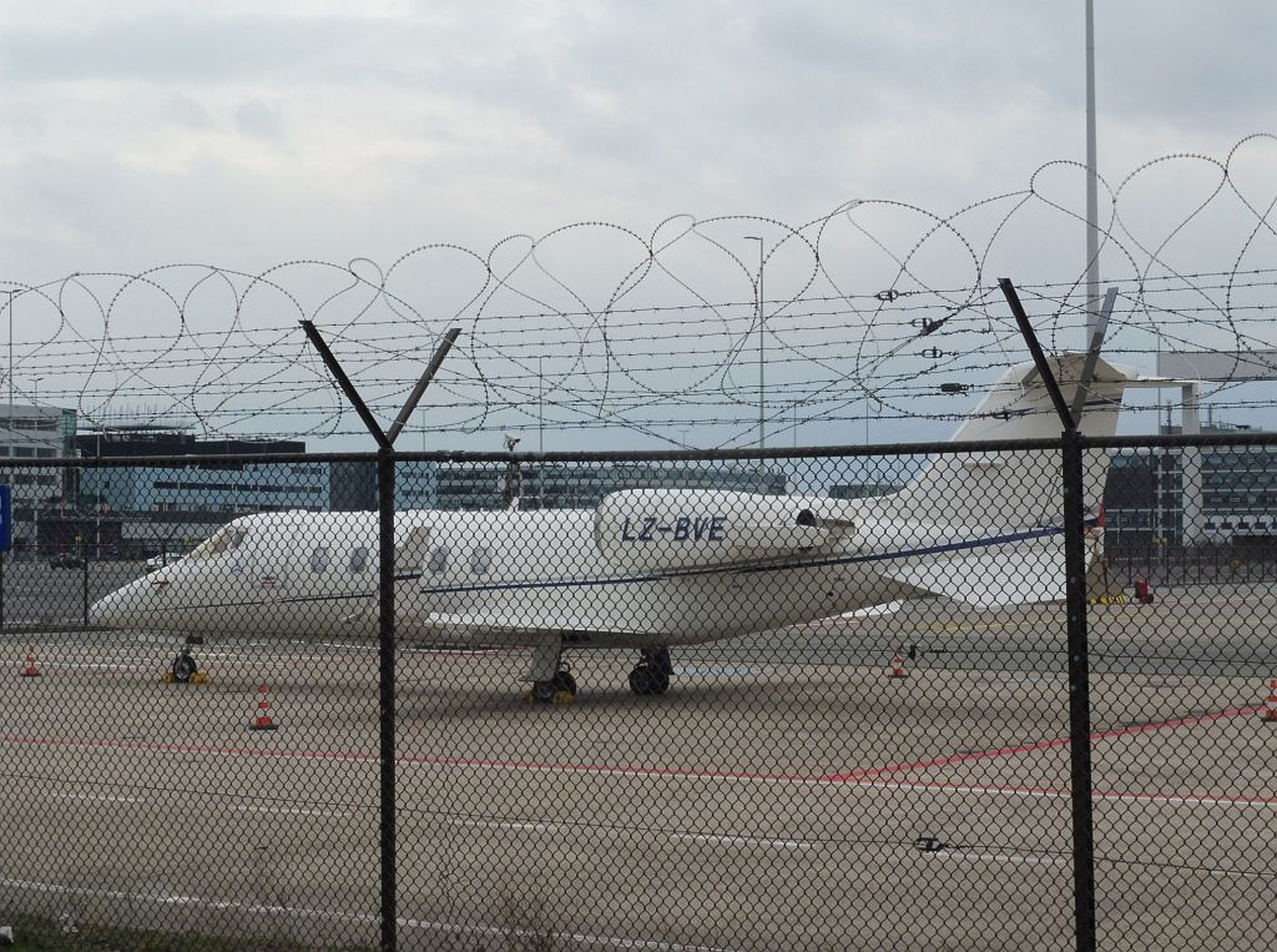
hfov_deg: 27.8
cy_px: 476
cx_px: 638
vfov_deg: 20.9
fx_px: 2576
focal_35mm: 70
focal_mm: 12.5
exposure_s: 1/400
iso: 100
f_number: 6.3
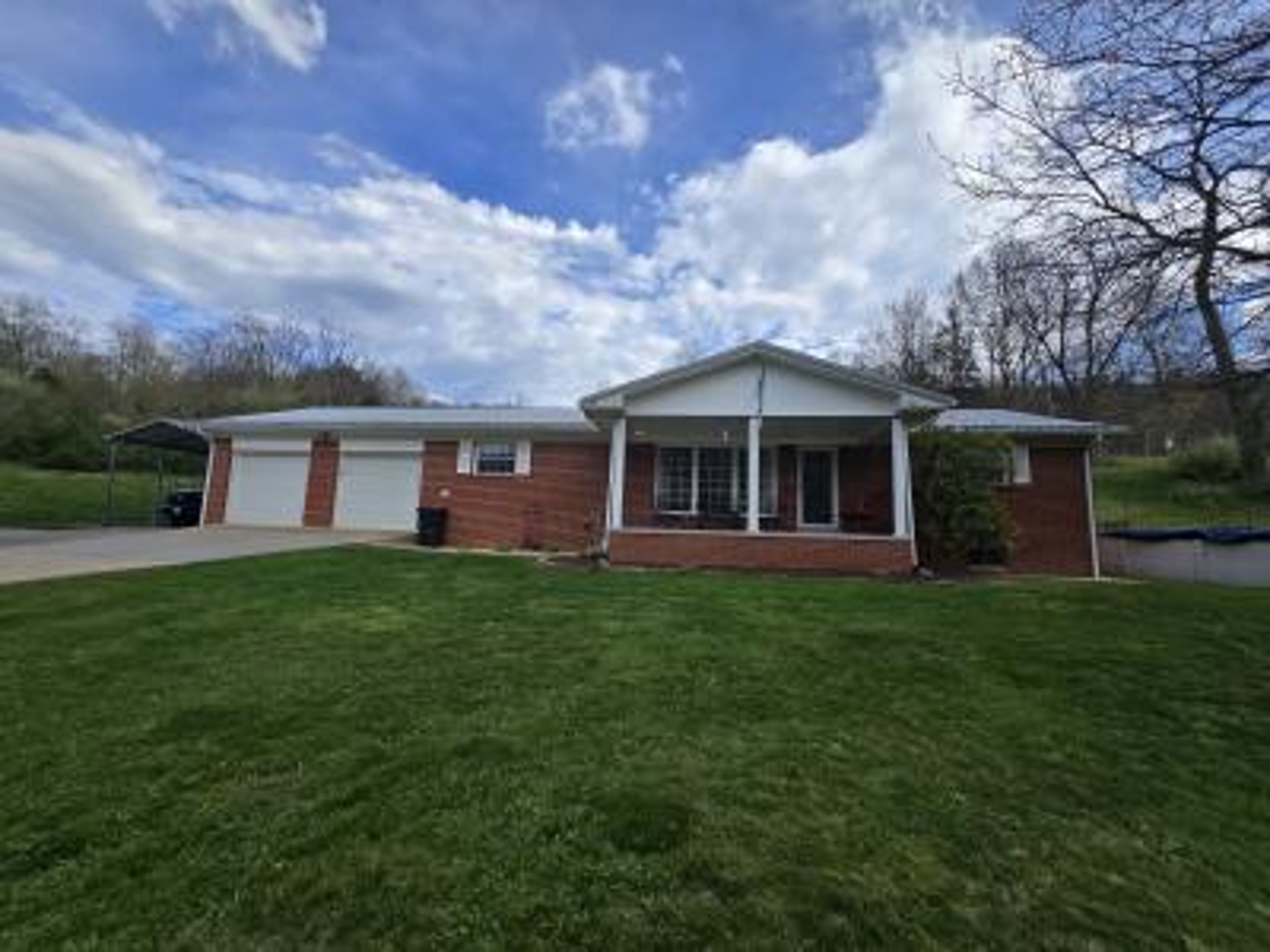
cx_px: 635
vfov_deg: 89.9
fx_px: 477
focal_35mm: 13
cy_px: 476
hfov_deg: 106.2
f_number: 2.2
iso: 50
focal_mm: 2.2
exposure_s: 1/1654
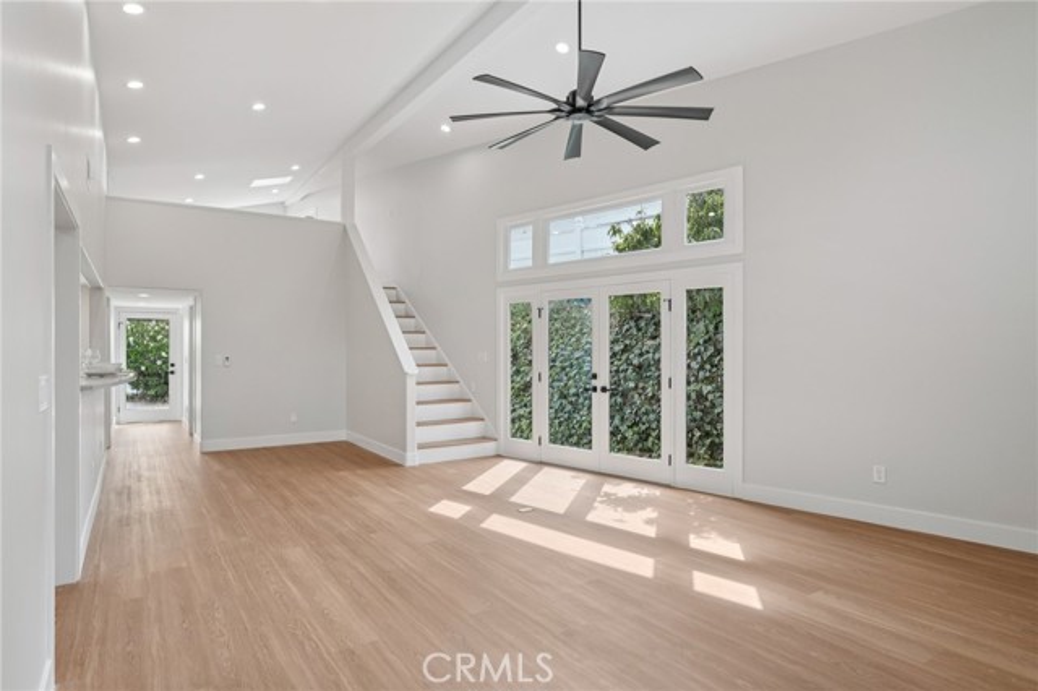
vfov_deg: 61.9
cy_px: 346
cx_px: 519
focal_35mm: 20
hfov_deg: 84.0
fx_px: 576
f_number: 8
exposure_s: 1/30
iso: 160
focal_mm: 20
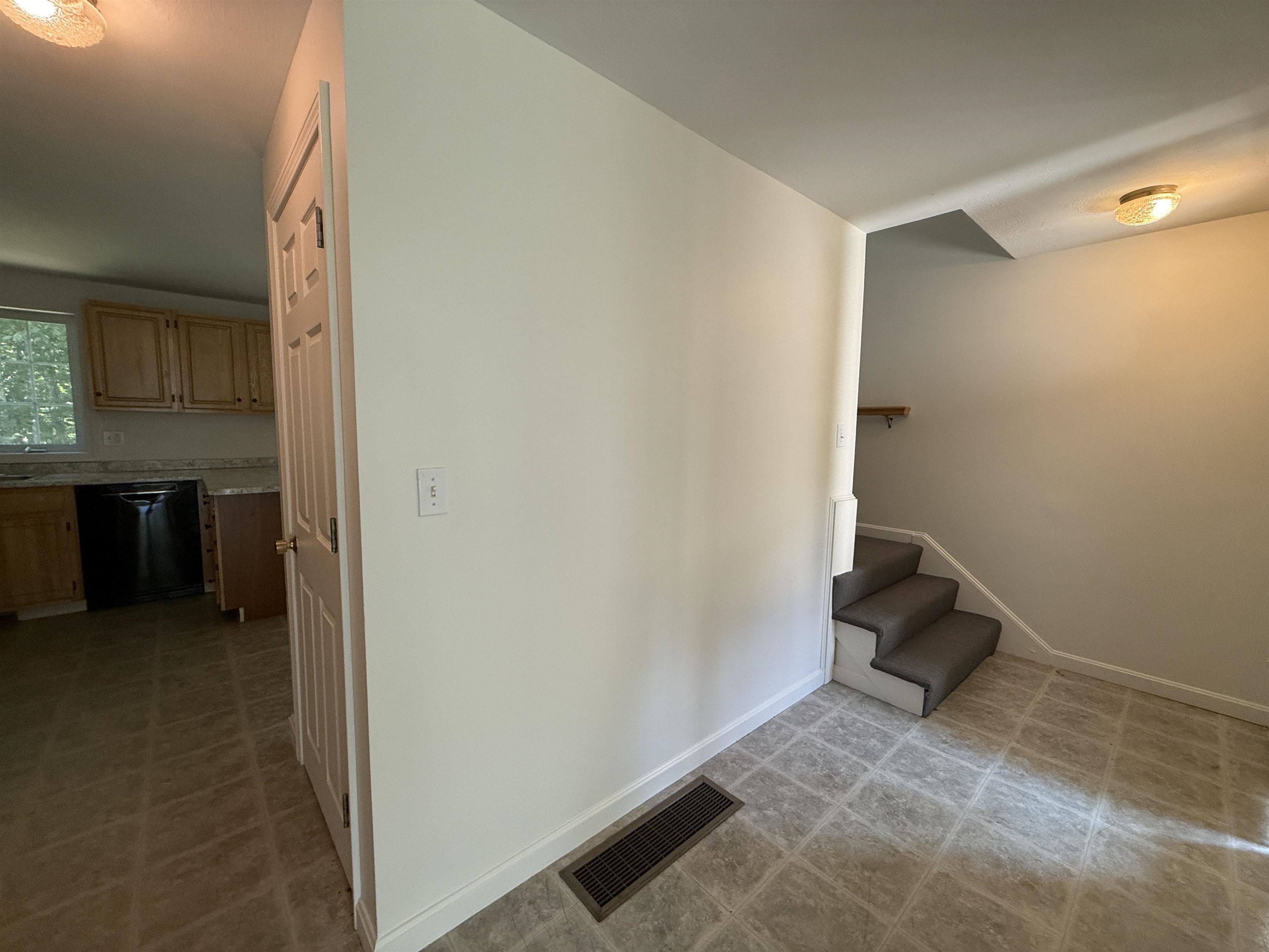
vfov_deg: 85.7
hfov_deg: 102.1
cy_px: 476
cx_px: 634
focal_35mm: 14
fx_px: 513
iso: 250
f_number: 2.2
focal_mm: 2.22
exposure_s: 1/120
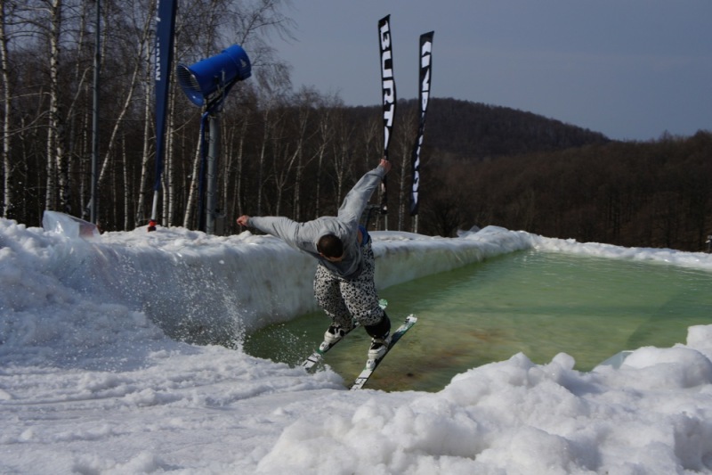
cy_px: 238
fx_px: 919
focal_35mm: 46
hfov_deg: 42.3
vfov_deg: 28.9
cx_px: 356
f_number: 13
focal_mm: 31
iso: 200
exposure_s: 1/500
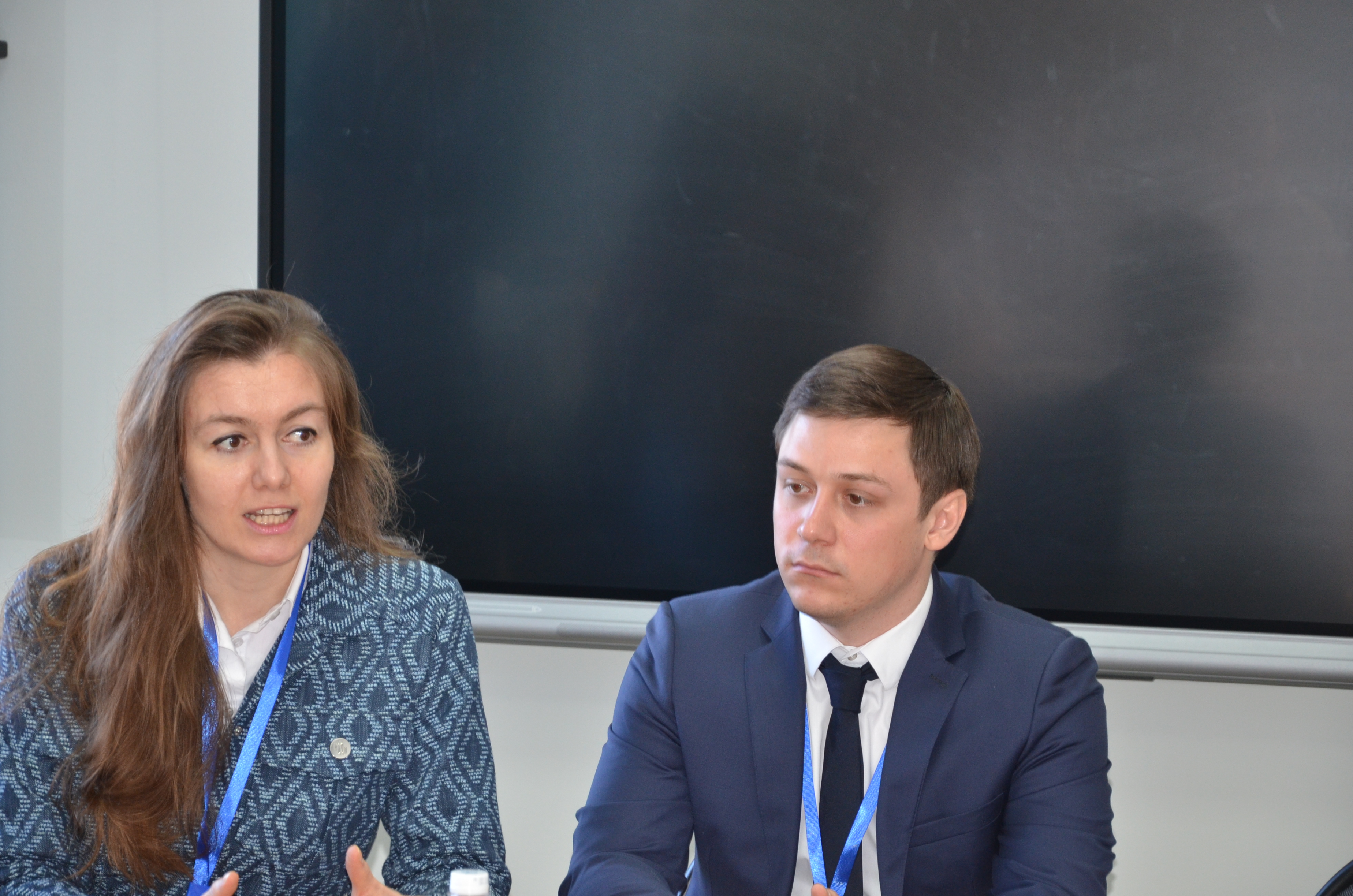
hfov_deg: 16.1
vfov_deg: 10.7
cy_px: 448
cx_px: 676
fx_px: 4782
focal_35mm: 128
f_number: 5.6
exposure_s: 1/60
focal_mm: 85
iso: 800
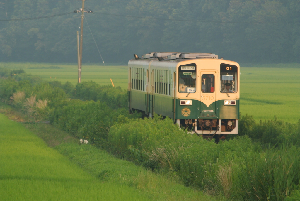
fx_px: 4388
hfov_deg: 3.9
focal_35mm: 526
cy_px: 100
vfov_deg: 2.6
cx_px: 150
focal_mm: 195
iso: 100
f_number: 5
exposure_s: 1/160
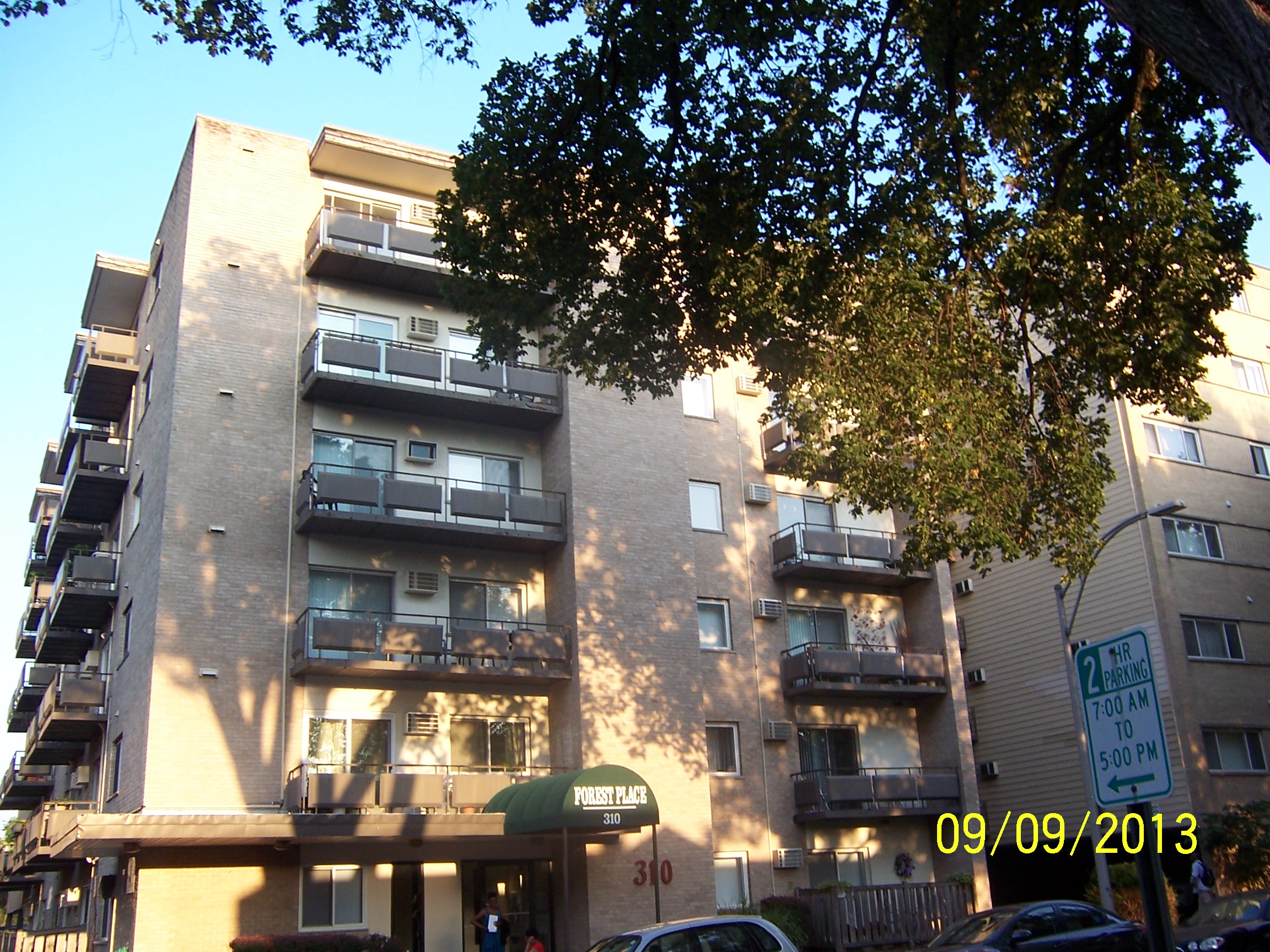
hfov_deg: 55.4
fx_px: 1211
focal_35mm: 33
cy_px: 476
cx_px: 635
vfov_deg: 42.9
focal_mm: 5.5
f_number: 3.4
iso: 80
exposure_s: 1/125
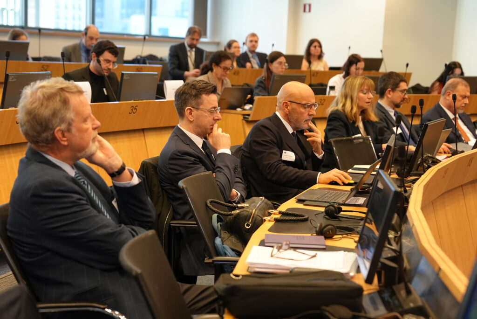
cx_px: 238
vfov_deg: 19.5
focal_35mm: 70
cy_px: 160
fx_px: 928
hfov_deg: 28.8
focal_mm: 70
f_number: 4
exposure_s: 1/160
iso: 1600
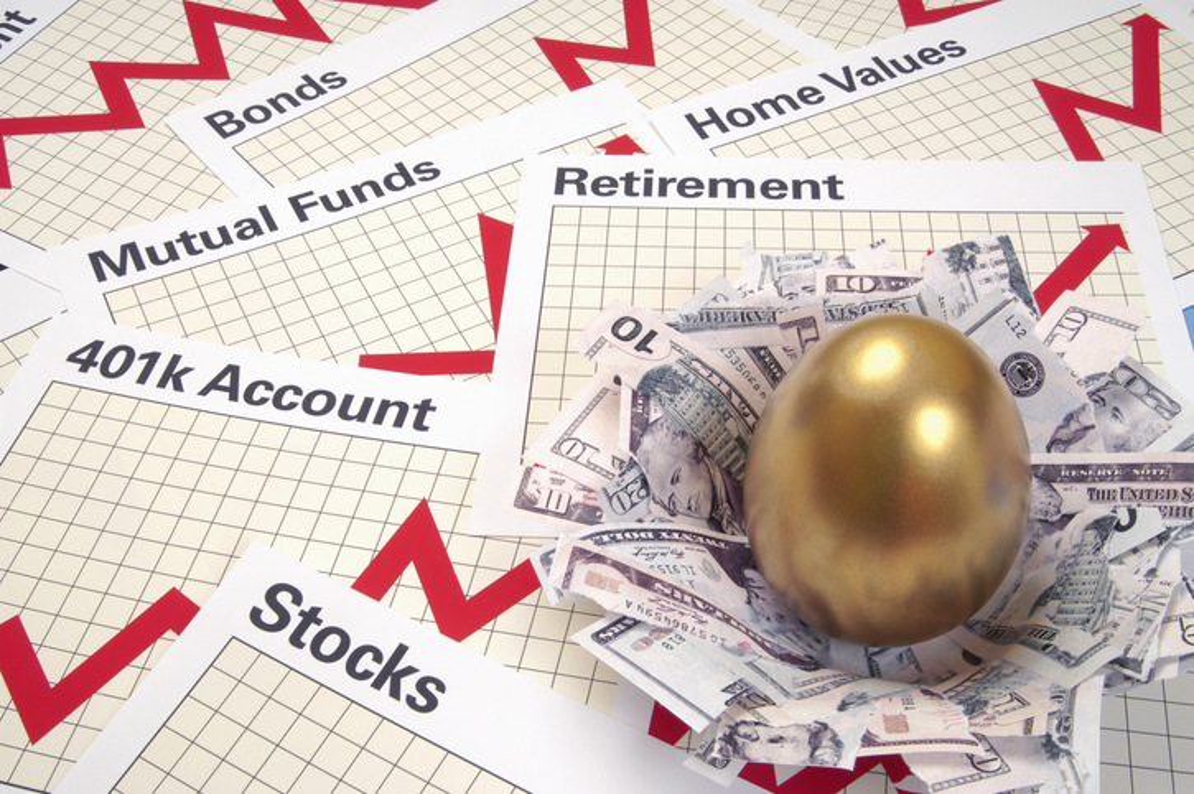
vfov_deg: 29.8
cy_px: 397
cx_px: 597
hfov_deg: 43.6
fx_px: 1491
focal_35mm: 45
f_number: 22
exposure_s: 1/160
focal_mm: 30
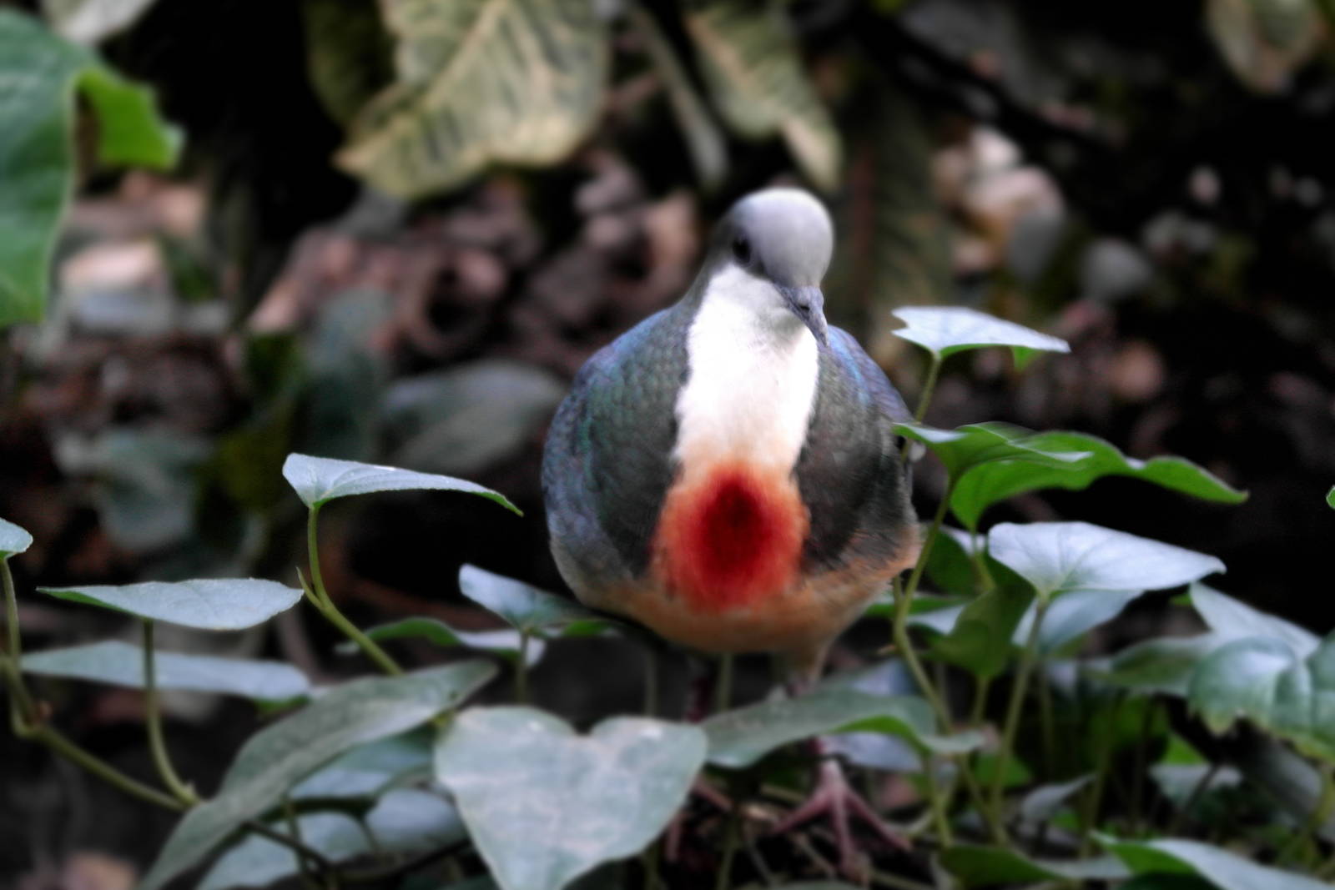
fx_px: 2855
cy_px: 445
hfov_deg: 26.3
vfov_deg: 17.7
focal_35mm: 77
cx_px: 668
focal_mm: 50
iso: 800
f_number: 5.6
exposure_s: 1/20
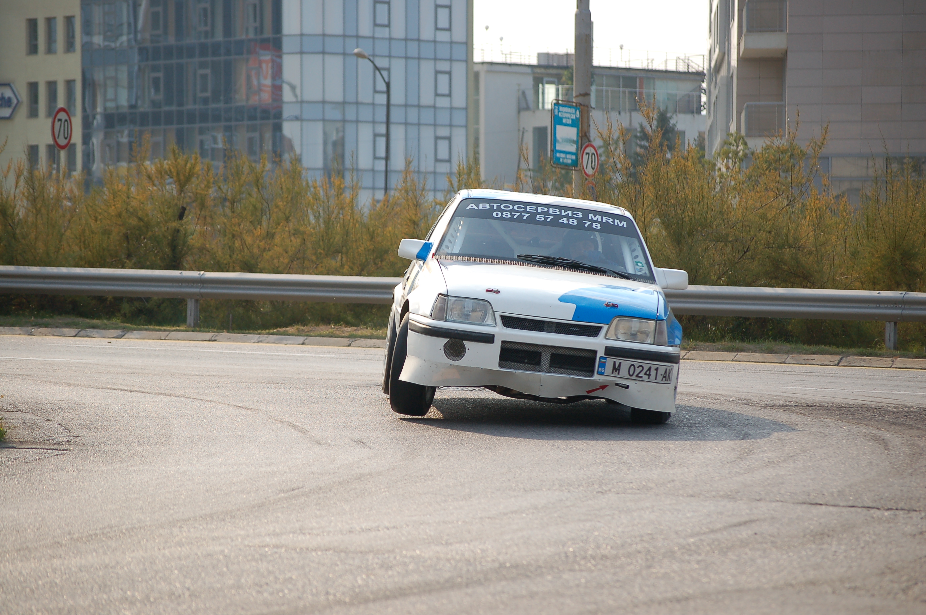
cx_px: 463
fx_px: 4048
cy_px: 308
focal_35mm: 158
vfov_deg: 8.7
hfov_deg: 13.1
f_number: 4.8
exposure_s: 1/1000
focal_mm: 105
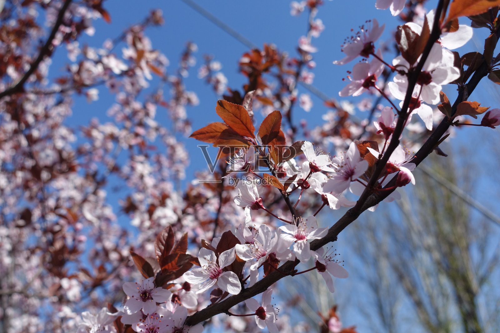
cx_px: 250
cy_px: 166
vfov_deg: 34.2
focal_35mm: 39
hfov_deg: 49.5
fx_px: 542
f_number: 4
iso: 250
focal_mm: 14.3
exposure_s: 1/250
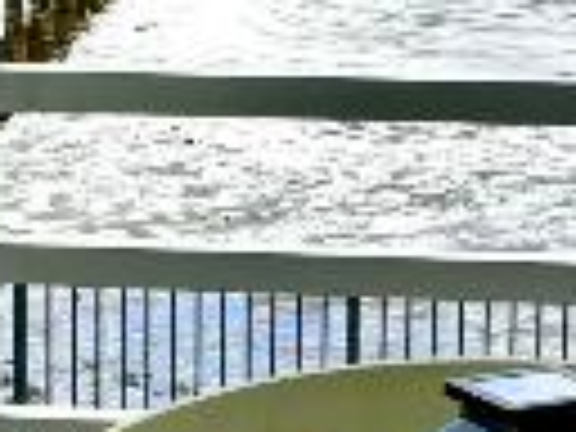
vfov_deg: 7.1
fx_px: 3461
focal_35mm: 208
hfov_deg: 9.5
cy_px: 140
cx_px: 14
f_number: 1.6
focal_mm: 5.96
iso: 50
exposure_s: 1/2193
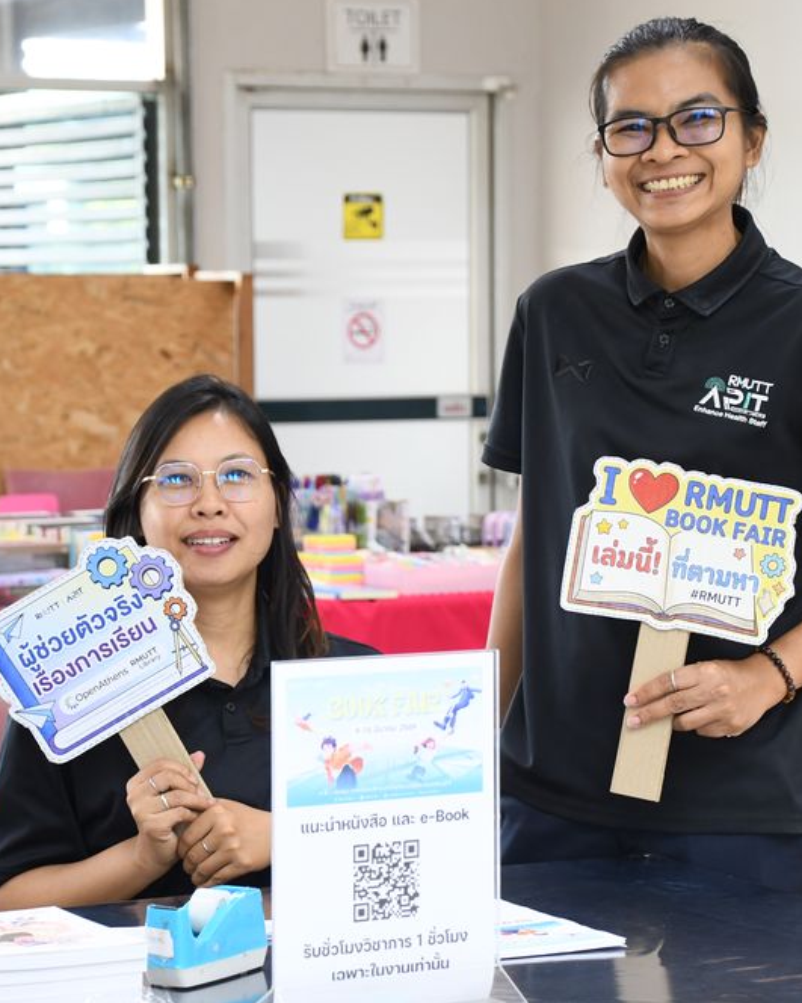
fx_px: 3739
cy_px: 507
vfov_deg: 15.3
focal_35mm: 126
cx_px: 397
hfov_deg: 12.2
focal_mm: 58
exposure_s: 1/50
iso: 1100
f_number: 4.8
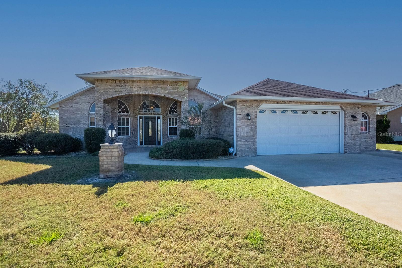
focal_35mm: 15
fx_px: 168
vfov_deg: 77.3
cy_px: 134
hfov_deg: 100.4
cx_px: 201
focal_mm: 10
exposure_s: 1/8000
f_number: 14
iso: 1600
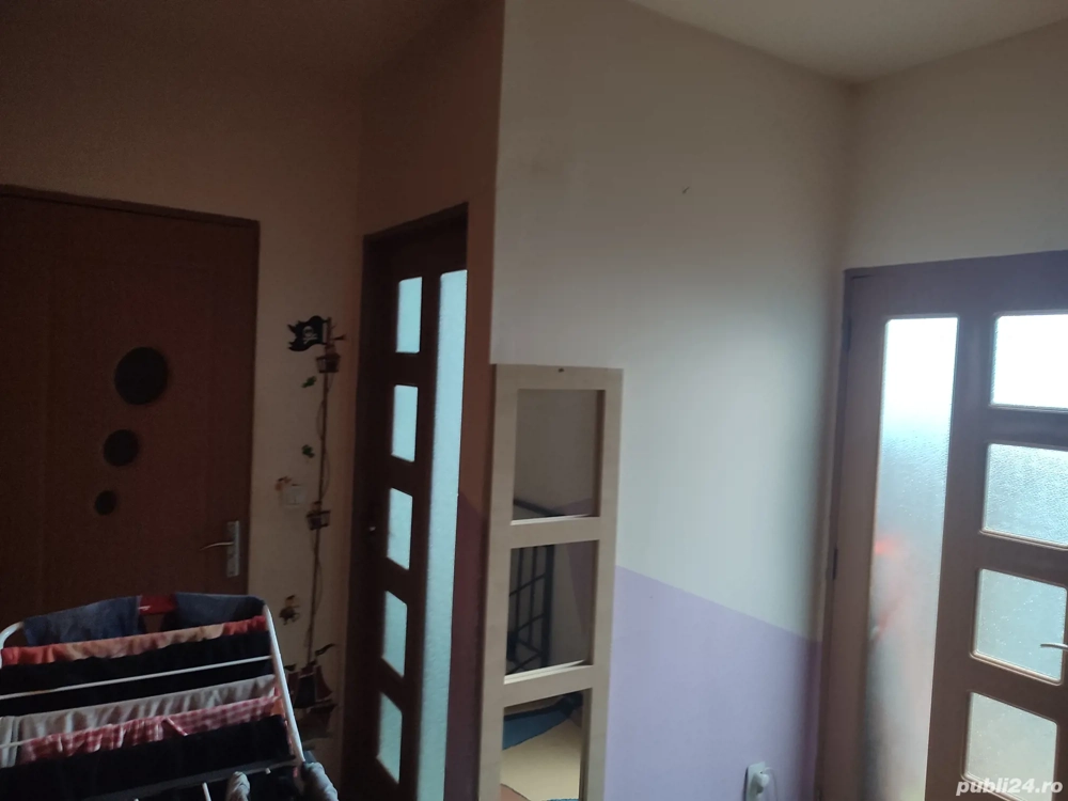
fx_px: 740
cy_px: 400
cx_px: 534
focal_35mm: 24
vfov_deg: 56.8
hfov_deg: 71.6
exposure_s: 1/20
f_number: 1.89
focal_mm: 5.89
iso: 370
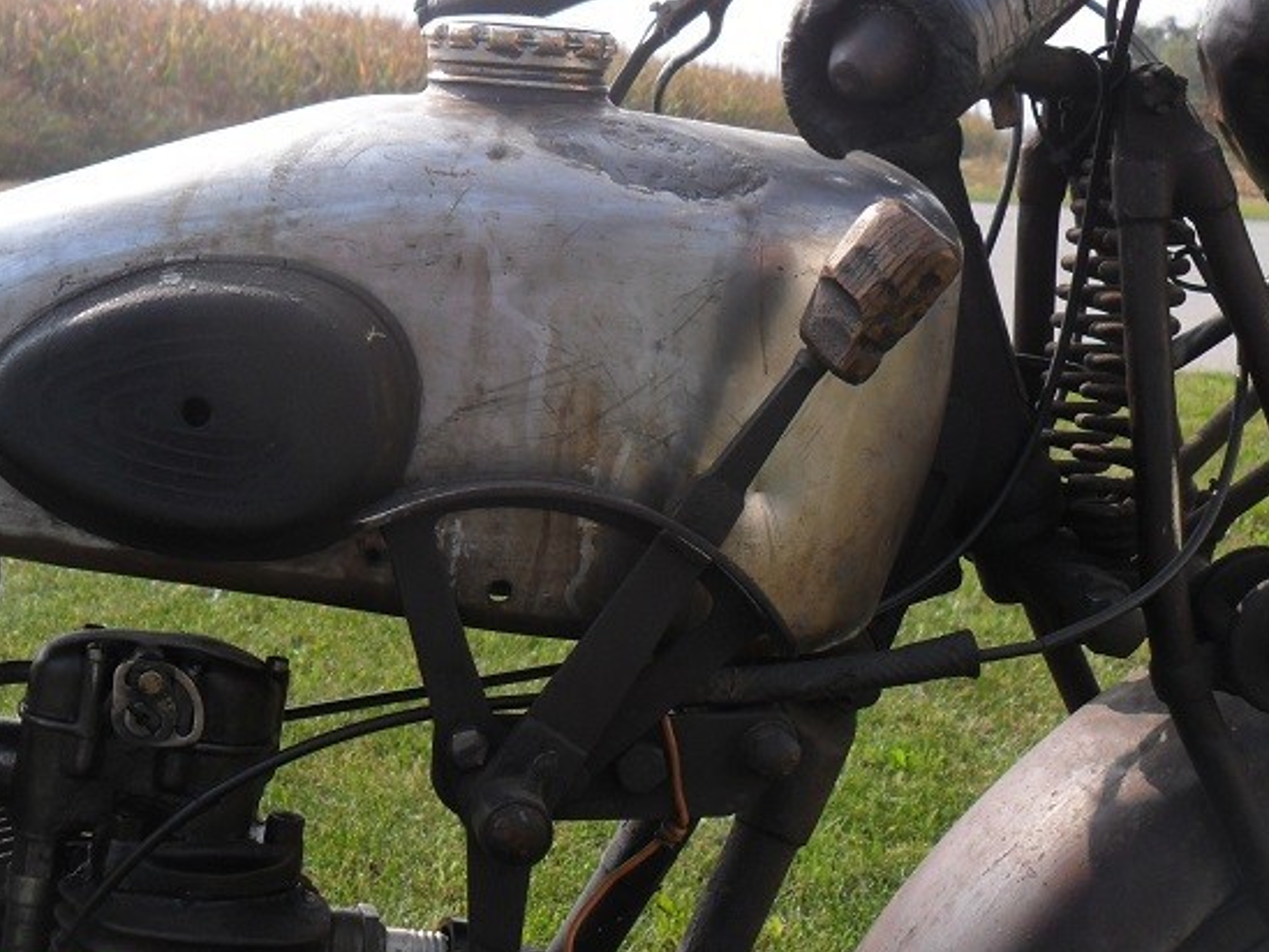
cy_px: 300
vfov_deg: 27.8
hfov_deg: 36.7
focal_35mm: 52
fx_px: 1907
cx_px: 522
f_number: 7.6
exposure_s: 1/180
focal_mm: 6.3
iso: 80
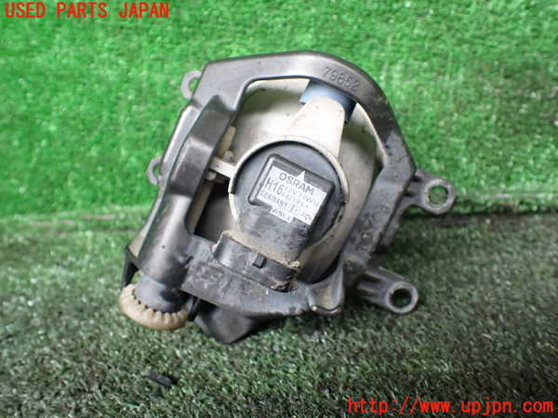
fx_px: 484
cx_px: 279
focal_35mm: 30
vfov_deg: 46.8
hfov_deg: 60.0
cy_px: 209
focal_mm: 5.4
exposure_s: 1/60
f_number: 2.3
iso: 800
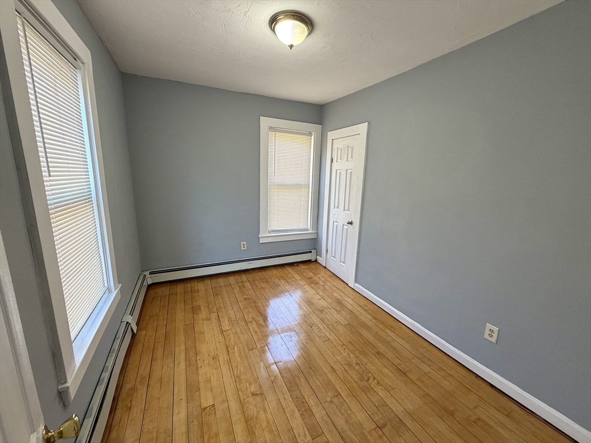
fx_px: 239
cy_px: 222
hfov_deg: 102.1
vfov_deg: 85.7
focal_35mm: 14
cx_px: 296
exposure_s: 1/60
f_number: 2.2
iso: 200
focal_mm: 2.22
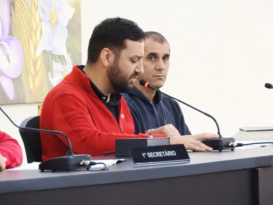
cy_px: 102
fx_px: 2839
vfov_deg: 4.1
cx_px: 136
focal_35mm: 360
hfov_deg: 5.5
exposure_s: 1/15
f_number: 5.6
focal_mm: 64.5
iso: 1600
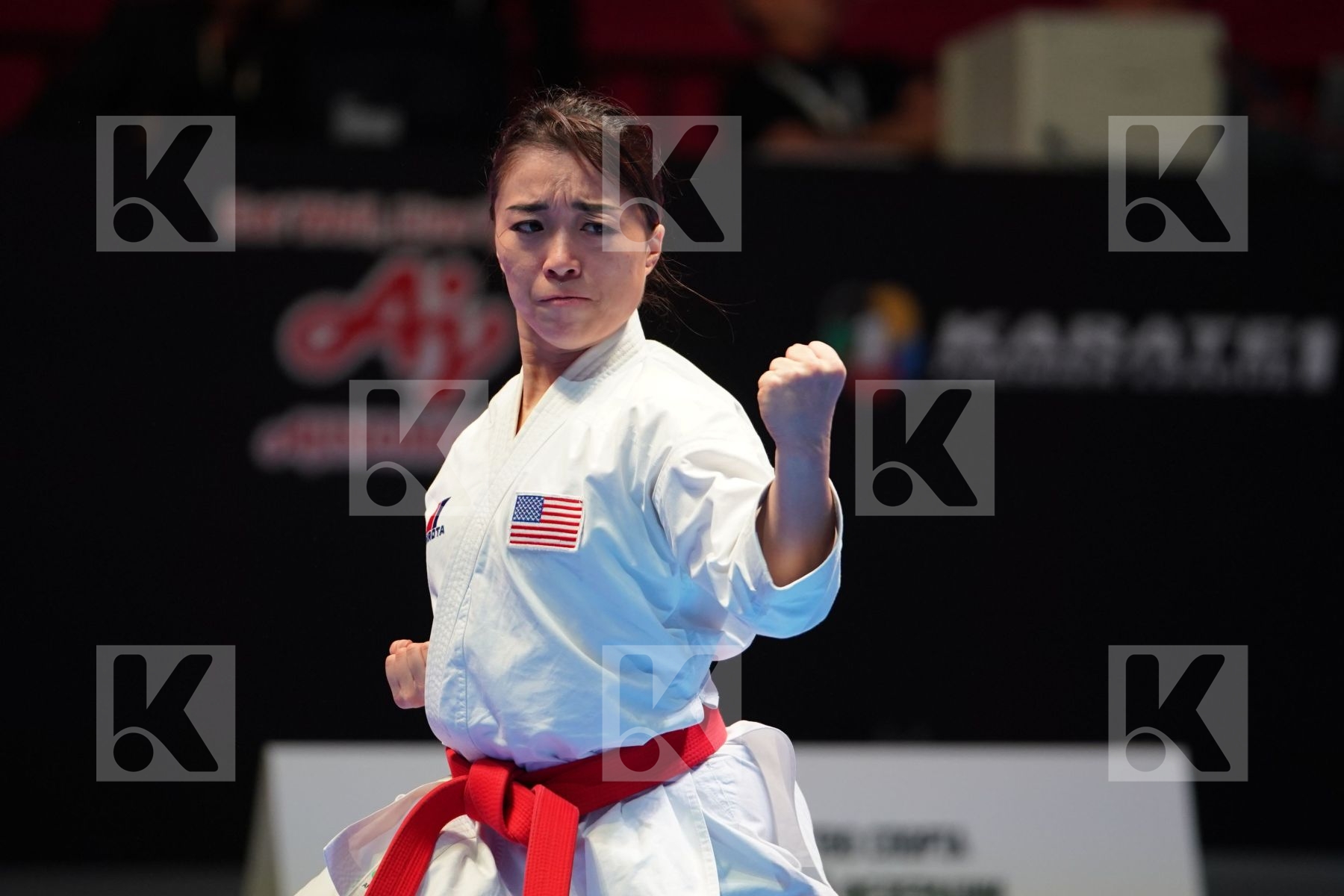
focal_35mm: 297
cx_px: 672
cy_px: 448
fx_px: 11087
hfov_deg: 6.9
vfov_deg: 4.6
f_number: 2.8
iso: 1250
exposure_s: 1/500
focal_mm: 198
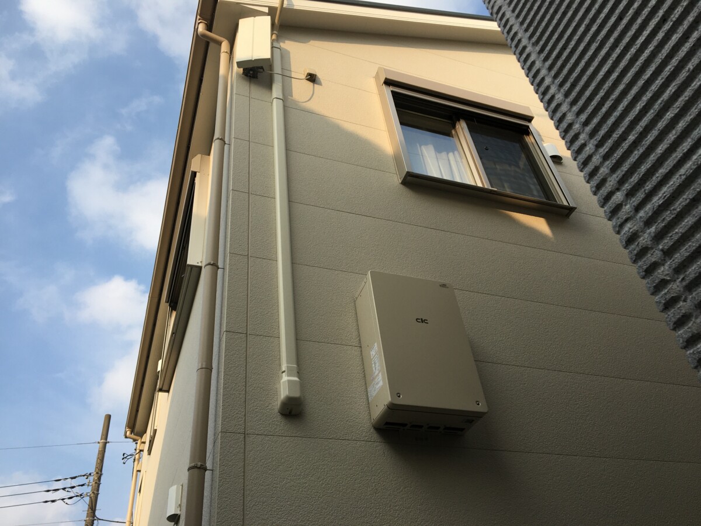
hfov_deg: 61.7
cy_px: 263
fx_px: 587
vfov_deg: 48.2
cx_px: 350
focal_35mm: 29
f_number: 2.2
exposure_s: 1/962
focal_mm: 4.15
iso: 25
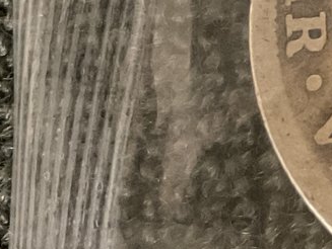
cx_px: 697
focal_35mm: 134
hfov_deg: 12.6
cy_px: -25
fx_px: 1287
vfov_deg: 10.9
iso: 250
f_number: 1.8
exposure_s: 1/30
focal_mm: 3
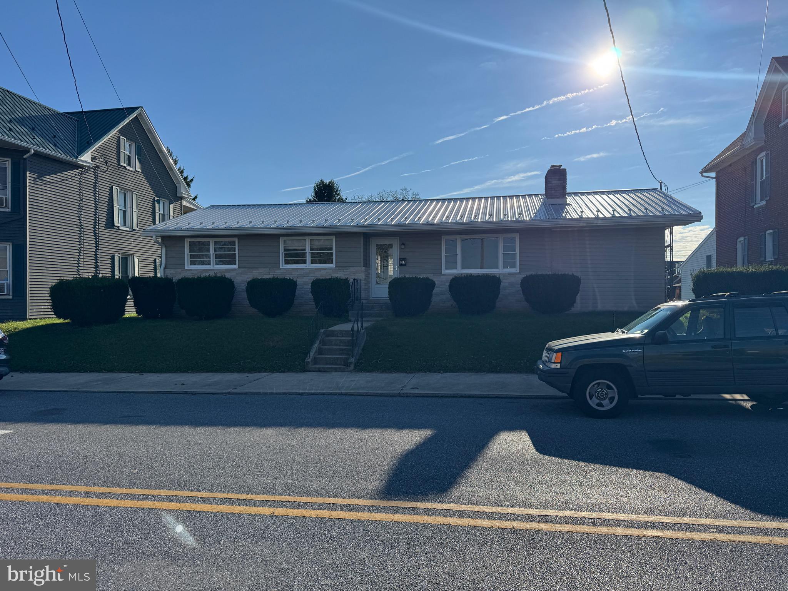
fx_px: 546
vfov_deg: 56.8
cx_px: 394
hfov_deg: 71.6
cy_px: 296
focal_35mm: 24
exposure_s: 1/7092
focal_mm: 6.76
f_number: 1.78
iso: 80
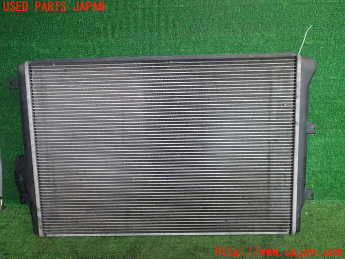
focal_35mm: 30
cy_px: 130
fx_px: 299
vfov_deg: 46.8
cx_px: 172
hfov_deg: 60.0
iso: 200
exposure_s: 1/80
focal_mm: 5.4
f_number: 2.3
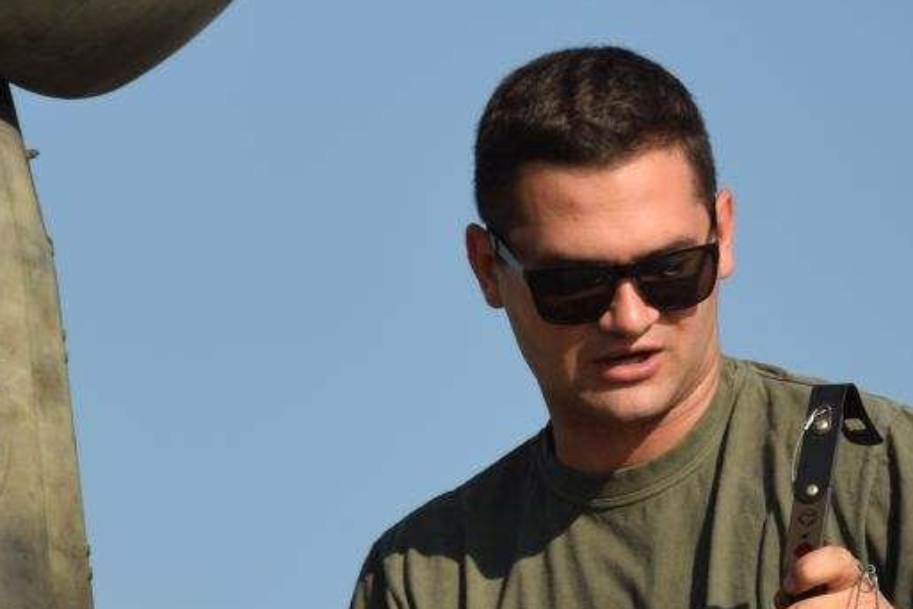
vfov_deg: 2.8
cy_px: 143
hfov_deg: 4.2
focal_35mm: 492
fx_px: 12466
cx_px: 525
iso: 100
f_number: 6.3
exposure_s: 1/640
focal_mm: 105
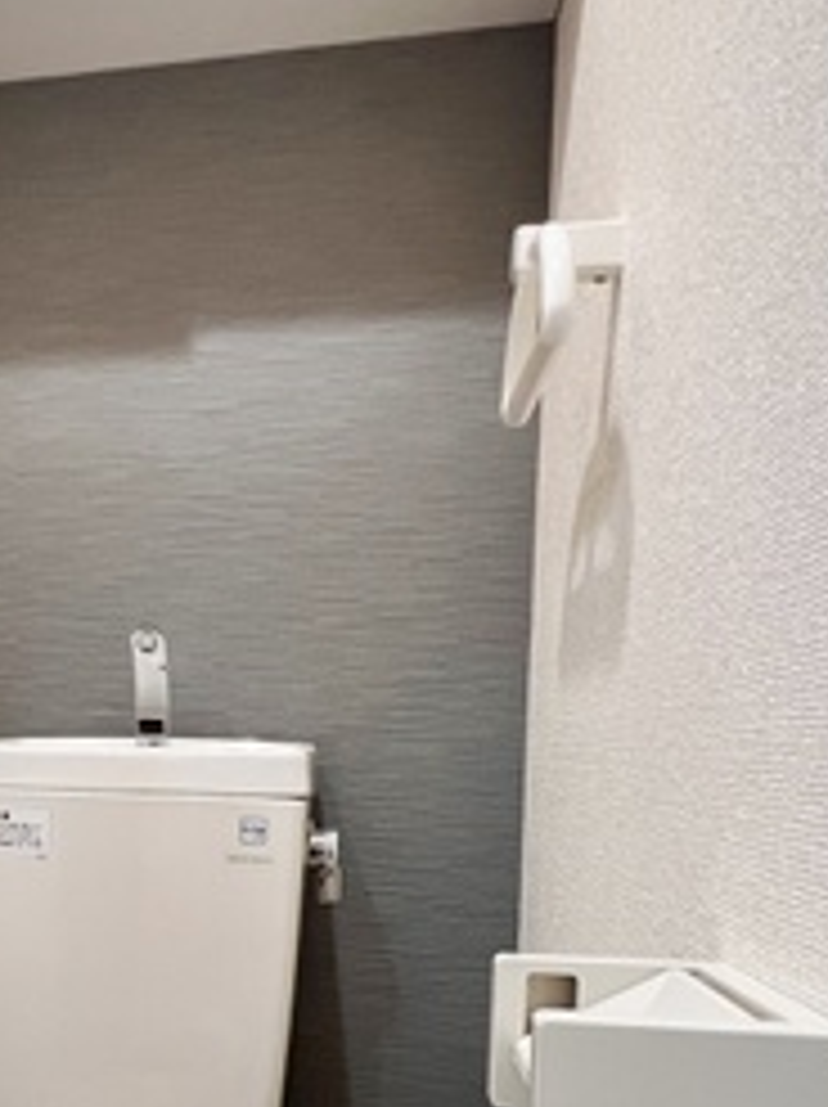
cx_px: 25
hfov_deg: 35.4
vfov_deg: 48.5
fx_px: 1182
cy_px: 810
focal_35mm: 37
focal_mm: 1.57
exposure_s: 1/60
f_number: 1.8
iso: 250
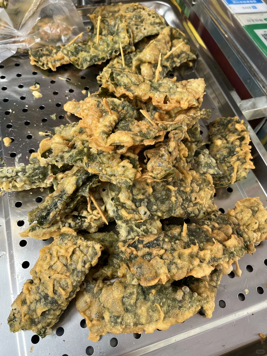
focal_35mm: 26
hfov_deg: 53.1
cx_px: 134
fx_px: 267
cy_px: 178
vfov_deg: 67.3
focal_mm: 5.1
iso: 40
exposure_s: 1/122
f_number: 1.6
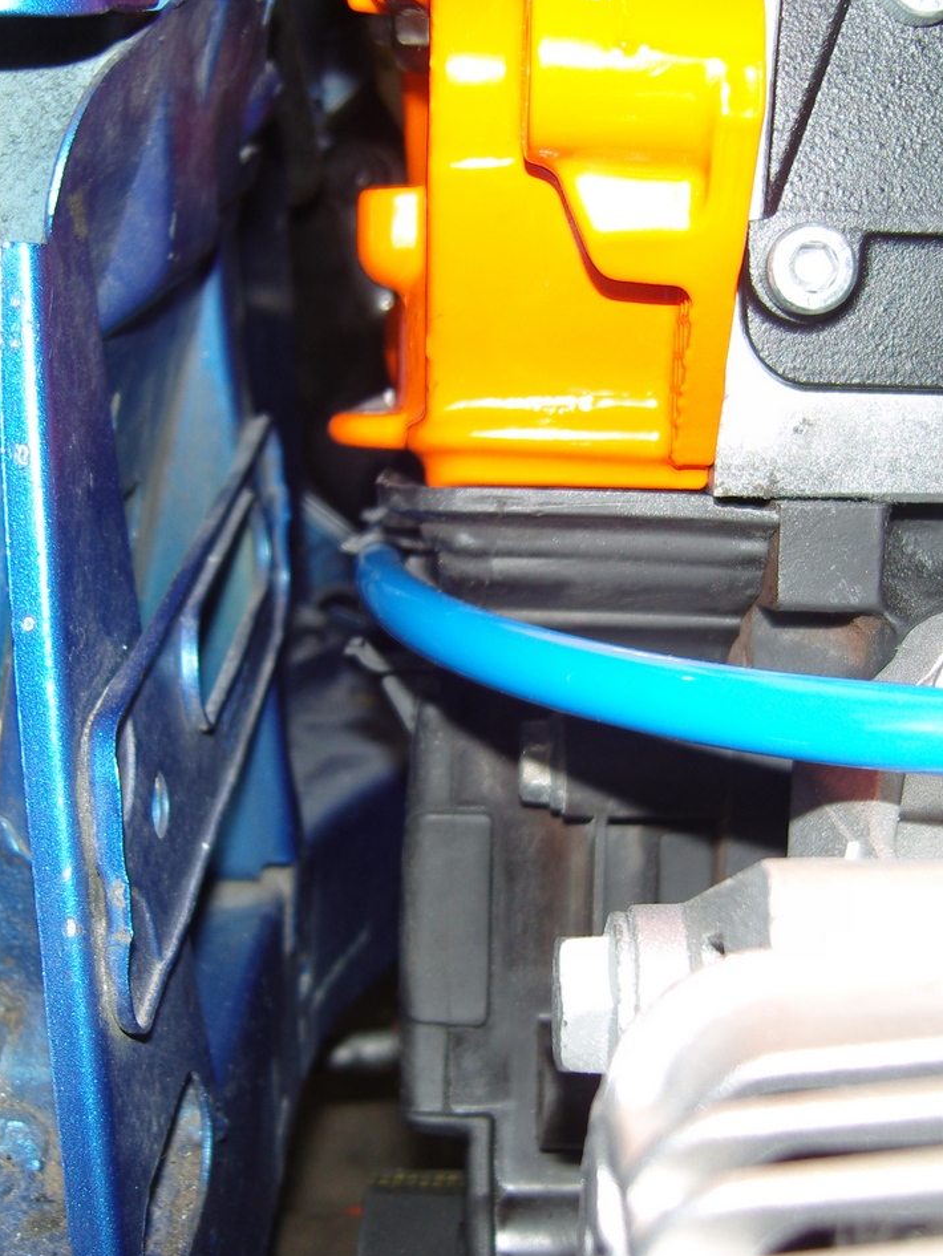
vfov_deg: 41.2
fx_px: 1670
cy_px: 635
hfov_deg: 31.5
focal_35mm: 46
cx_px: 529
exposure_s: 1/40
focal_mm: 7.3
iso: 100
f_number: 2.8
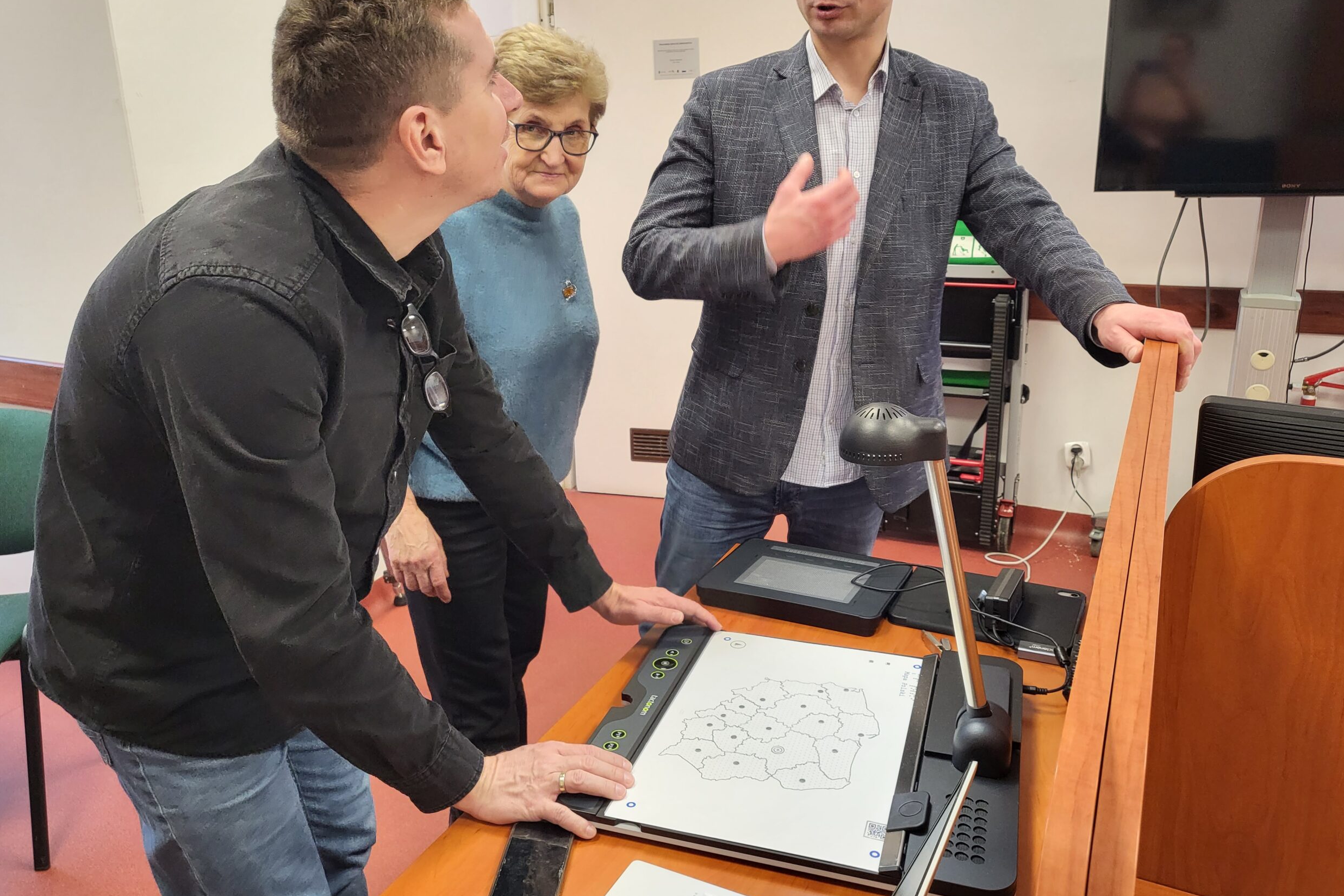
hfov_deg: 65.5
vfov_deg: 46.4
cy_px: 413
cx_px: 660
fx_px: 1045
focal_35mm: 28
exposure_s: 1/100
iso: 200
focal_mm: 4.25
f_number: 1.8
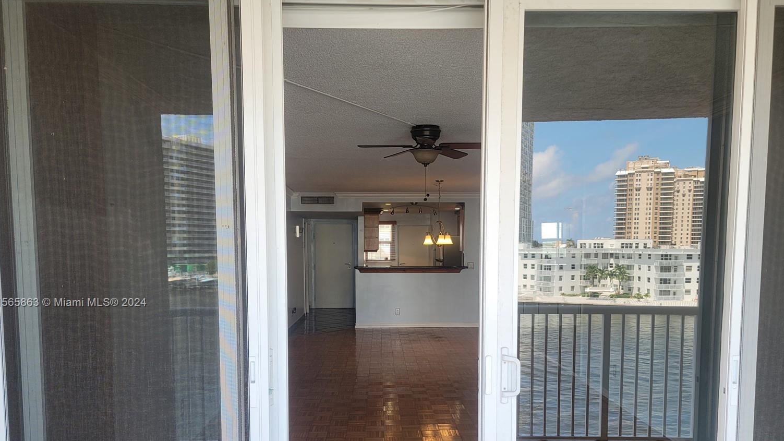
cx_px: 397
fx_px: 603
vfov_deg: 39.6
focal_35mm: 29
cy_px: 303
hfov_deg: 66.1
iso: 40
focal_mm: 7
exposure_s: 1/120
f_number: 1.8
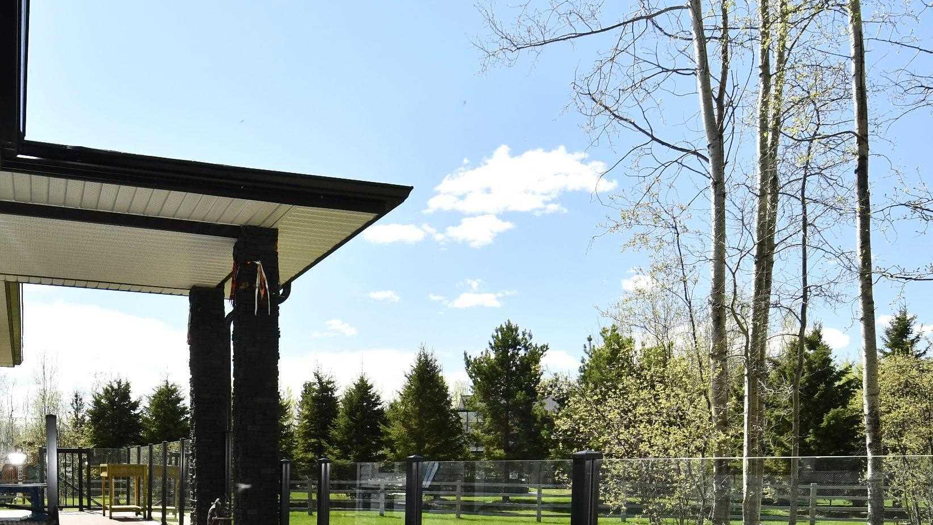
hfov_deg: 59.6
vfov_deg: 33.7
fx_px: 792
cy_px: 518
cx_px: 309
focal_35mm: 32
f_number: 8
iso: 560
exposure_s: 1/250
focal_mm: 12
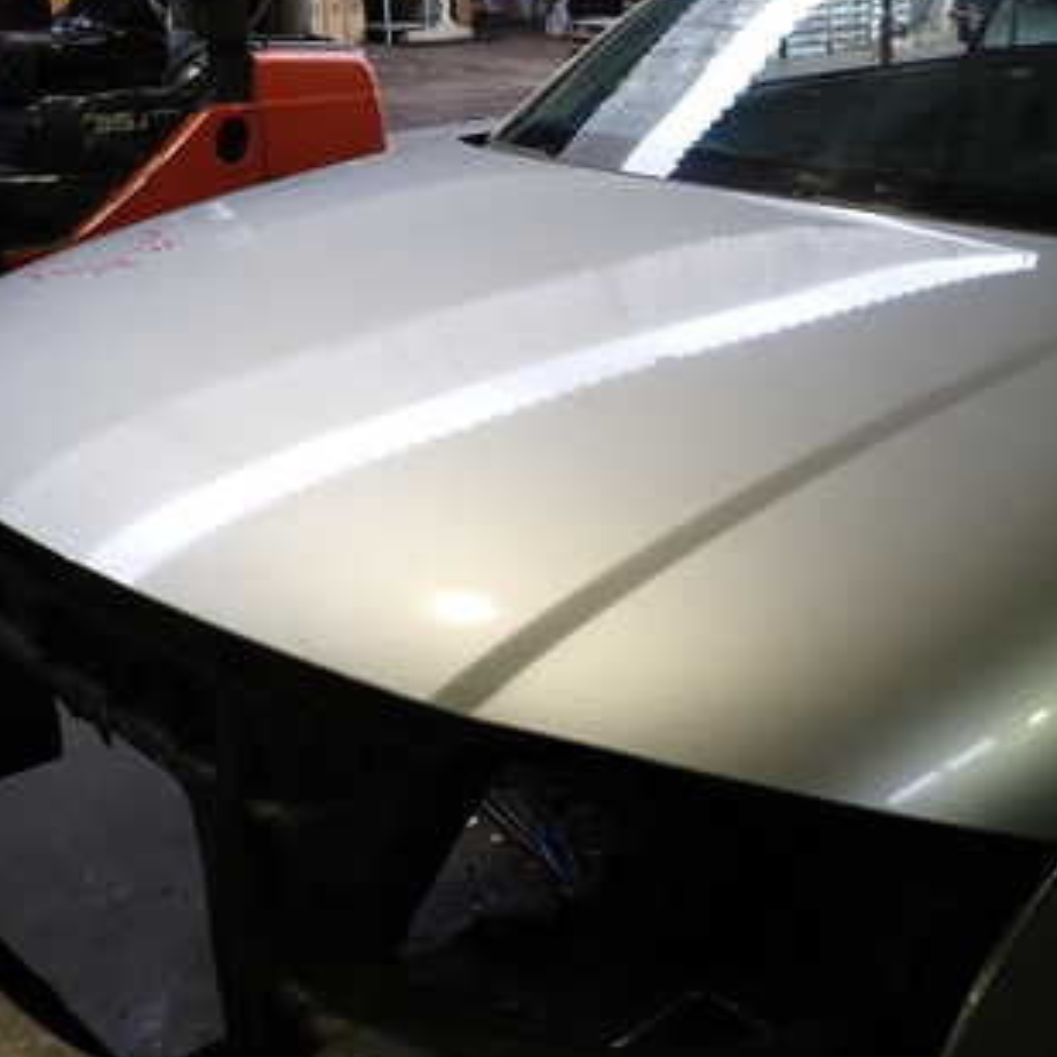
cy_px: 419
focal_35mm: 43
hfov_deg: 38.9
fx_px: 1485
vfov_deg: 39.0
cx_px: 669
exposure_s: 1/60
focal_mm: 4.5
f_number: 2
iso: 125
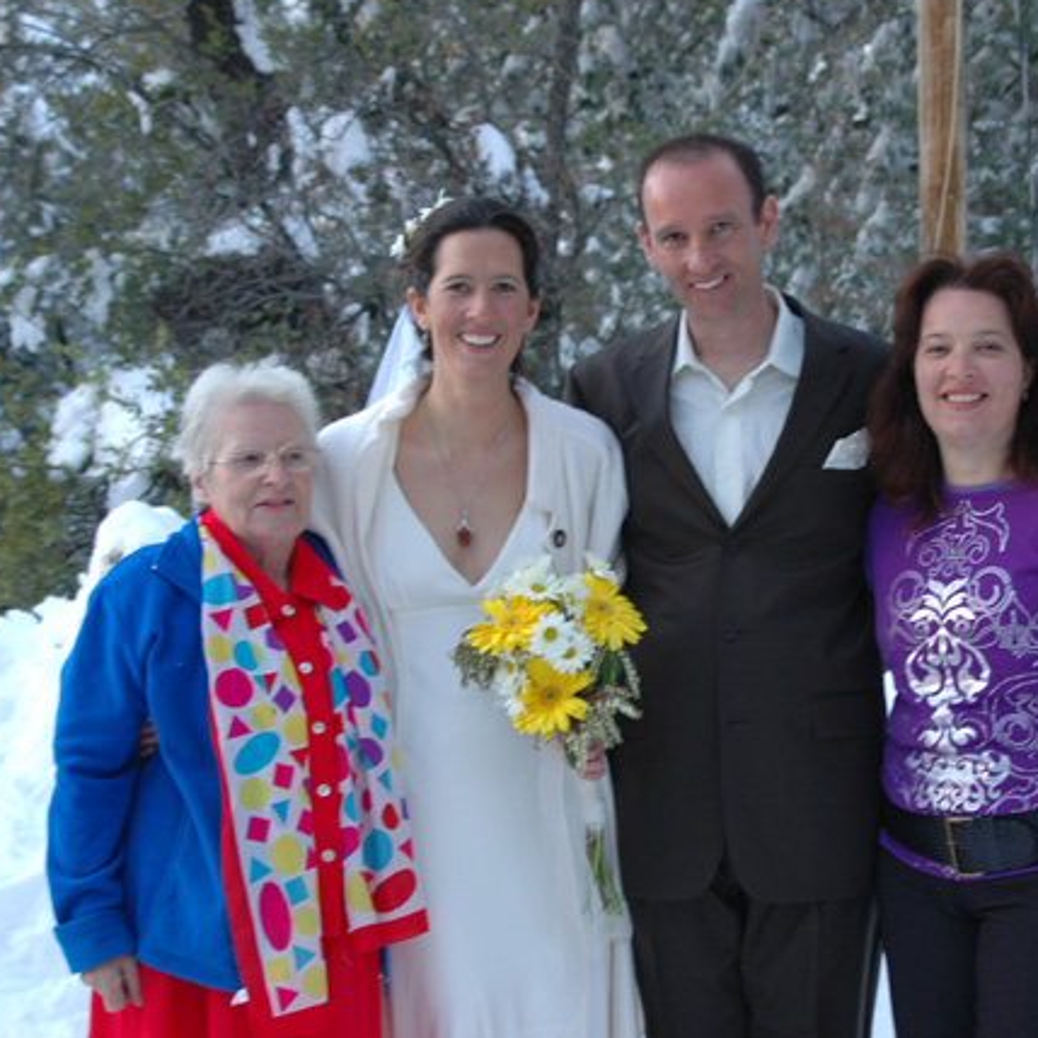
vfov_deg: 23.8
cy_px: 490
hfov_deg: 23.6
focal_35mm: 73
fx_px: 2466
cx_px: 736
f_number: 4
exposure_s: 1/50
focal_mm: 35
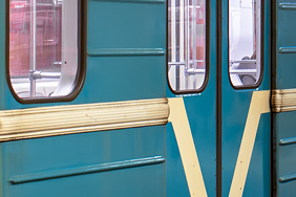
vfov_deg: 7.3
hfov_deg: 11.0
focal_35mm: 186
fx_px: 1529
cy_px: -40
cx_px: 296
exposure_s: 1/20
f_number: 5.6
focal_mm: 35
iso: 2000
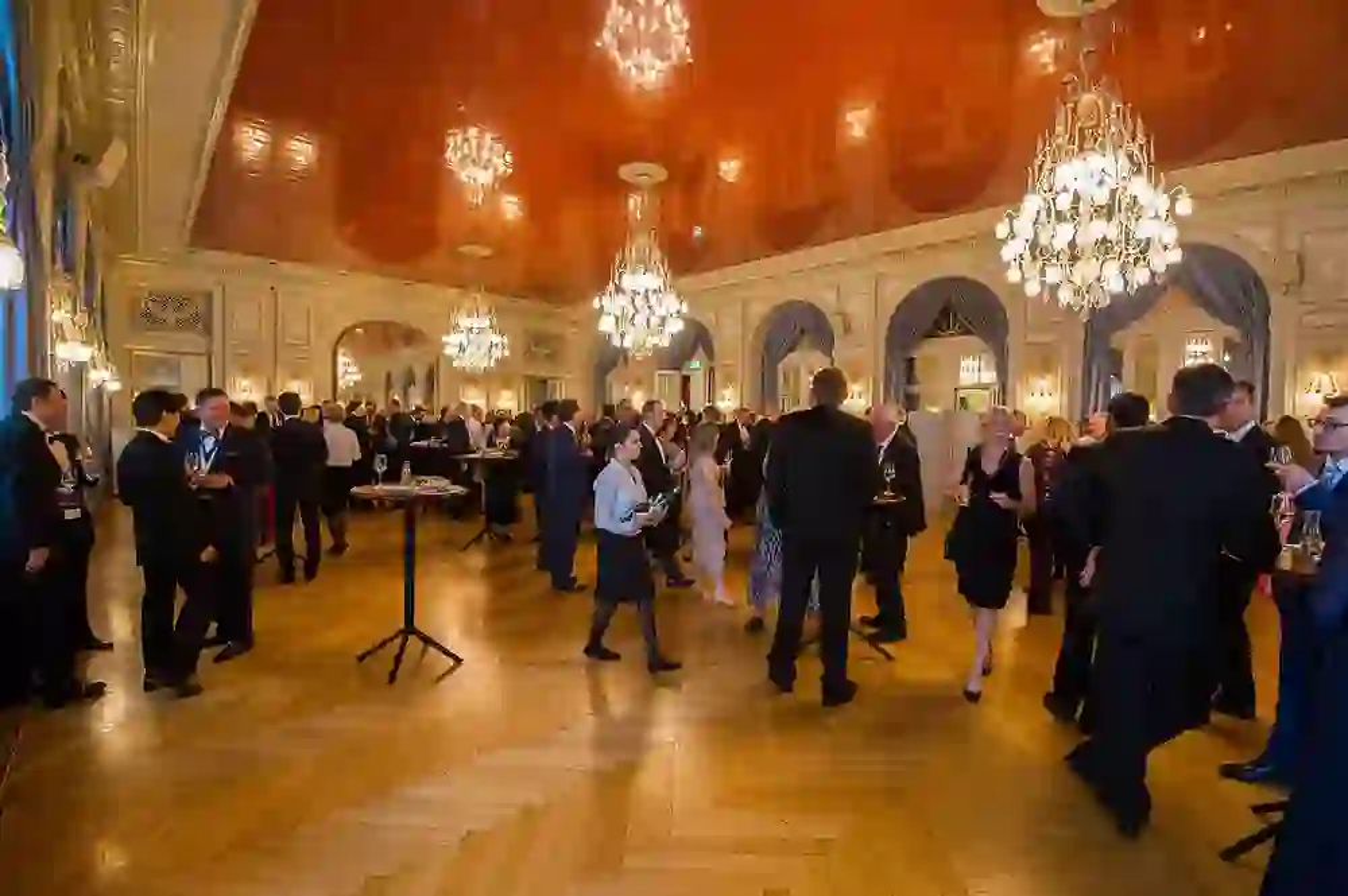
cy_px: 448
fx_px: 524
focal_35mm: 14
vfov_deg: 81.1
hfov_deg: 104.3
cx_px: 674
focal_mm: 14
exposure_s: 1/125
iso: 4000
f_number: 4.5
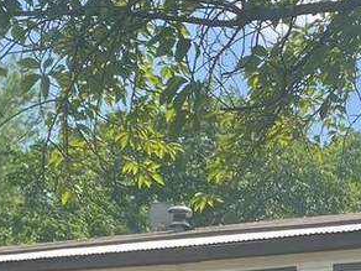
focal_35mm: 114
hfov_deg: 17.2
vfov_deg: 12.7
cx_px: 265
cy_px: 312
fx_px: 1189
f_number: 1.6
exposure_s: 1/1642
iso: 32
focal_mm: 4.2
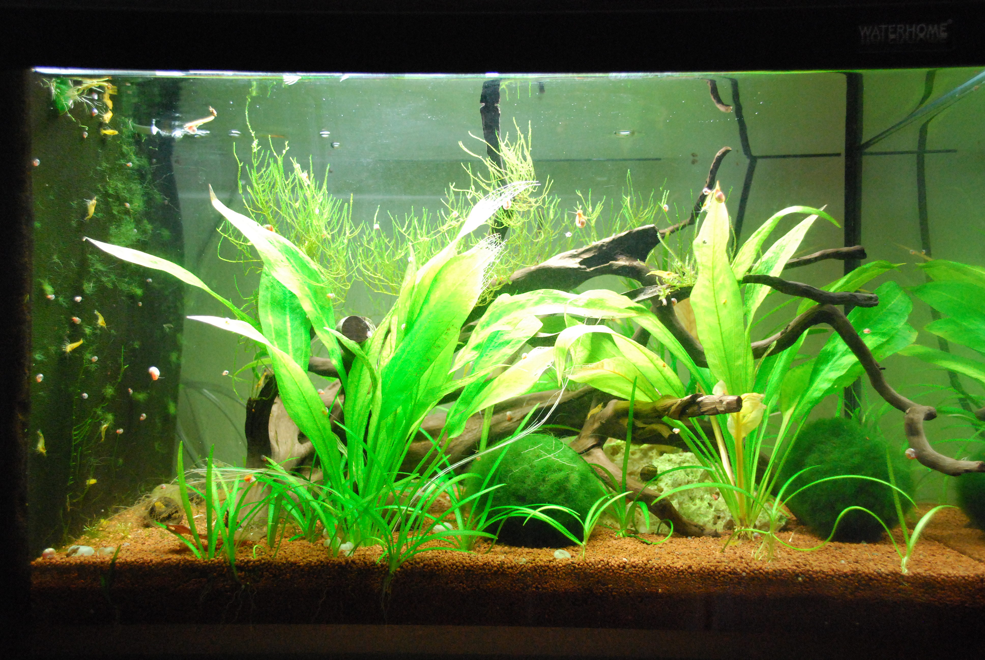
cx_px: 492
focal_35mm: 33
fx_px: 904
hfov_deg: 57.2
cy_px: 330
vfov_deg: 40.1
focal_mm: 22
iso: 1600
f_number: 4
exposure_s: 1/25
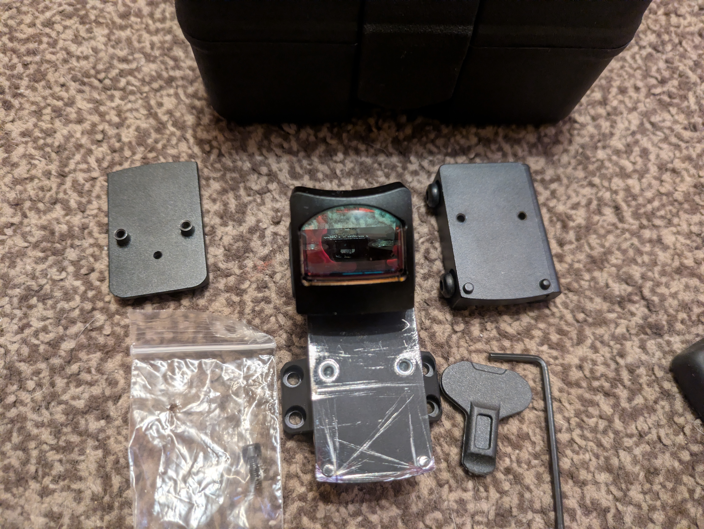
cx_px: 352
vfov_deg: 54.9
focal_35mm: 25
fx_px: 509
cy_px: 264
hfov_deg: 69.4
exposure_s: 1/25
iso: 462
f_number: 1.89
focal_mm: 5.43
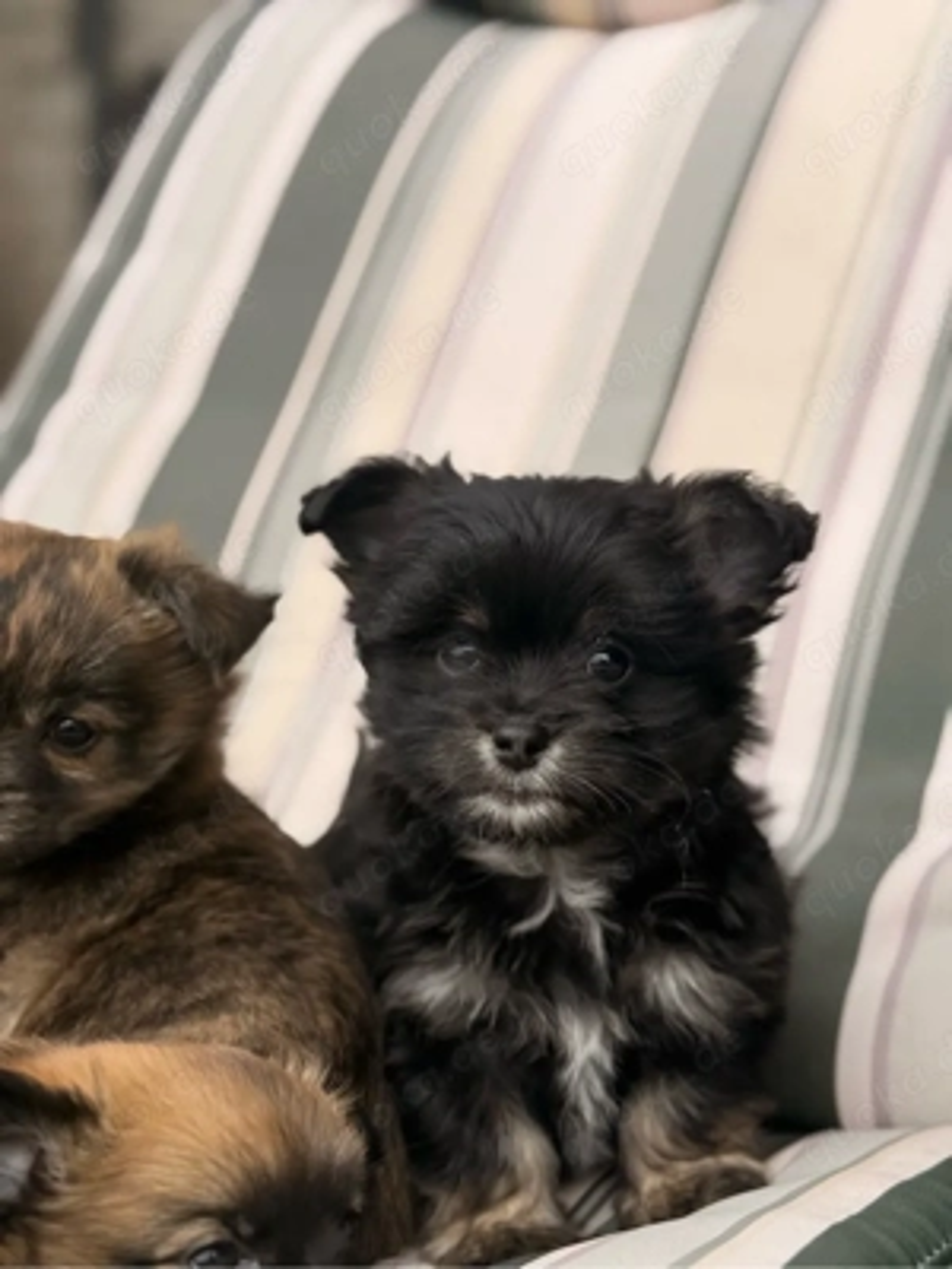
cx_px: 476
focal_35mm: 48
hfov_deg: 30.3
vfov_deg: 39.7
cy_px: 634
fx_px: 1760
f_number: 1.78
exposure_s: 1/481
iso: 64
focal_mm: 6.76
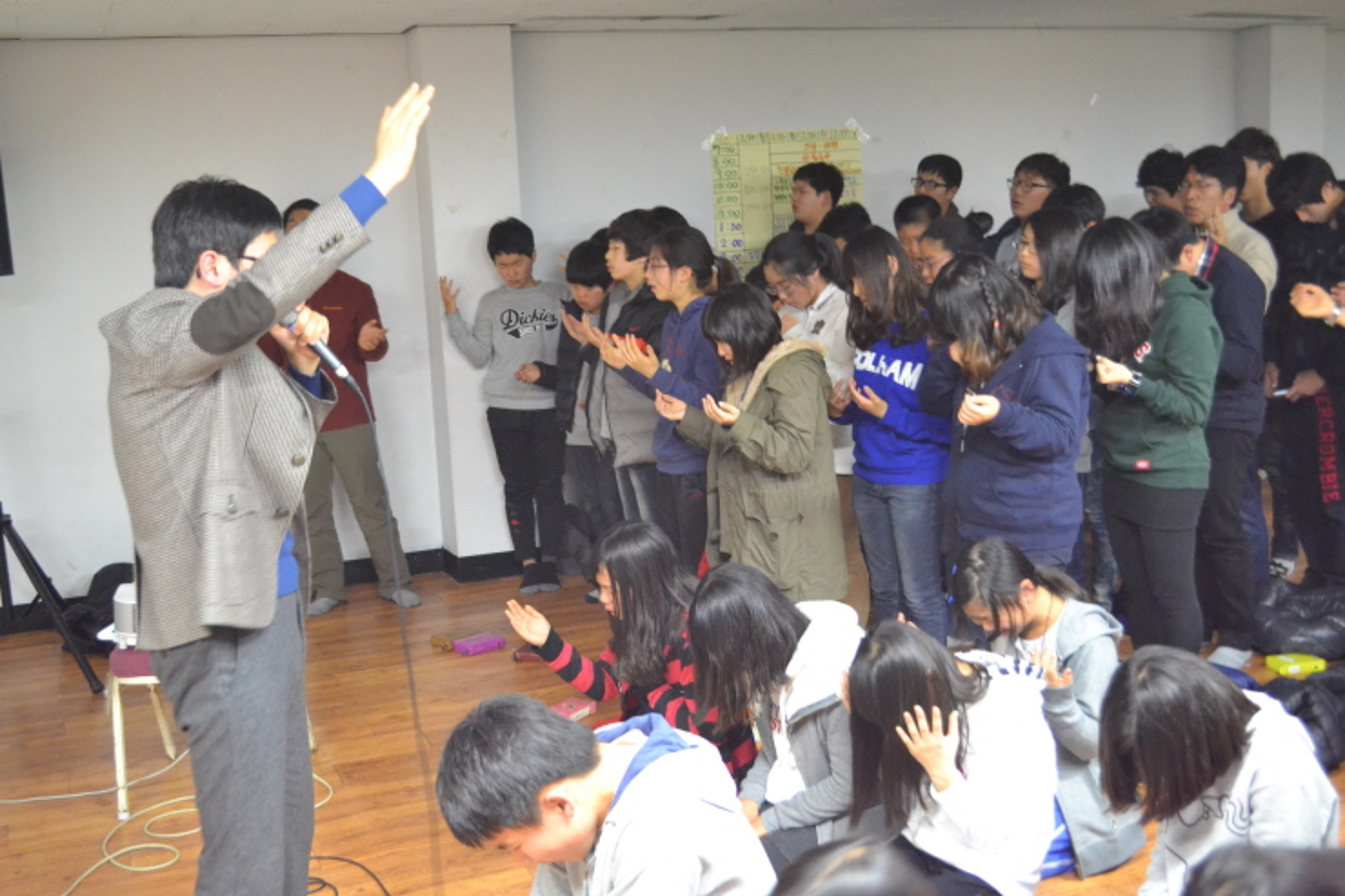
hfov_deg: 49.6
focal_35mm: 39
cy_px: 448
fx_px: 1457
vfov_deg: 34.2
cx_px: 672
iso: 3200
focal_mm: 26
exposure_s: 1/15
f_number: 4.2
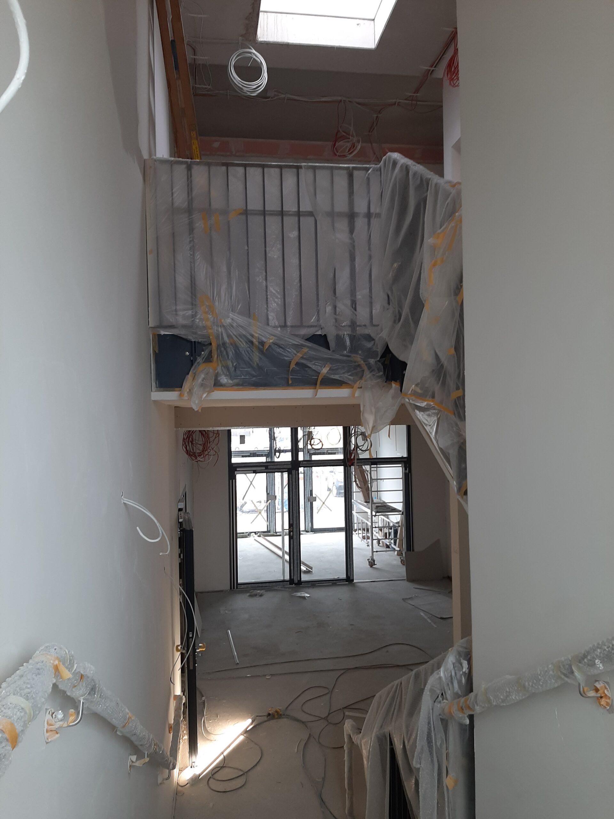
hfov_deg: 53.1
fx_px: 615
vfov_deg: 67.3
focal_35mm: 26
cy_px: 410
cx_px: 307
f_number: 1.7
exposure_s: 1/50
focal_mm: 3.93
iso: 50
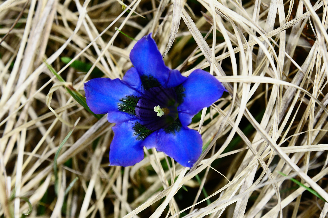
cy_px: 109
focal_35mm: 128
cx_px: 164
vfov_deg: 10.7
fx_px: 1160
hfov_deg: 16.1
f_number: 9
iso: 400
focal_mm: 85
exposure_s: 1/400
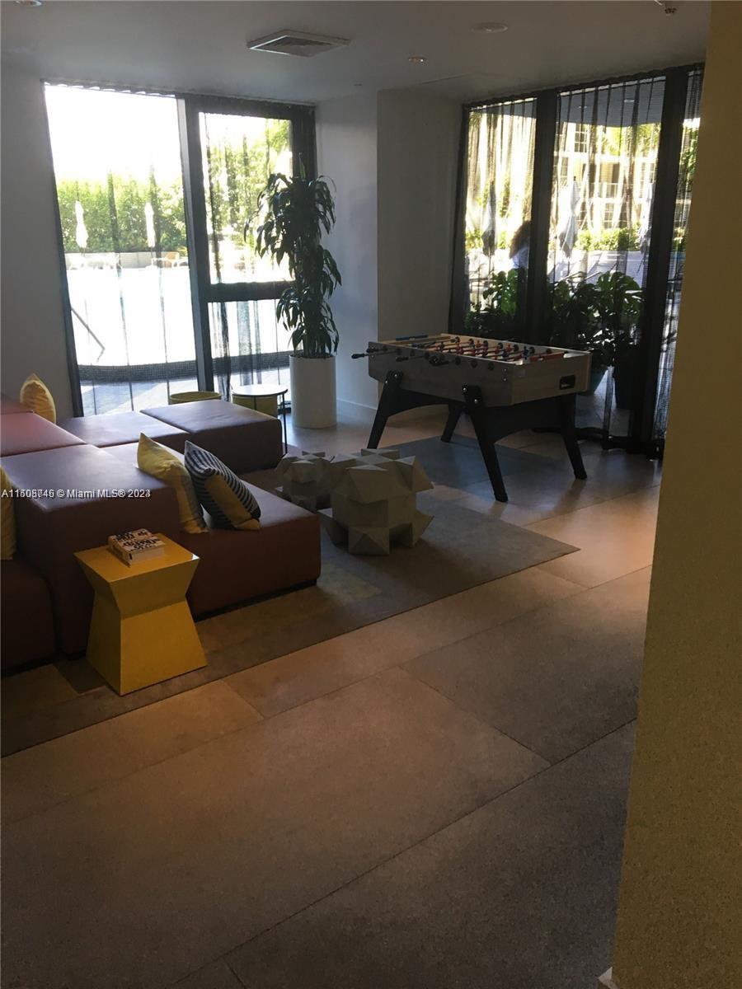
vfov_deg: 61.7
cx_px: 371
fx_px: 829
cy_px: 494
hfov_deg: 48.2
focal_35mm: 29
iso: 50
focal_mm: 4.15
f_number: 2.2
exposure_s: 1/33
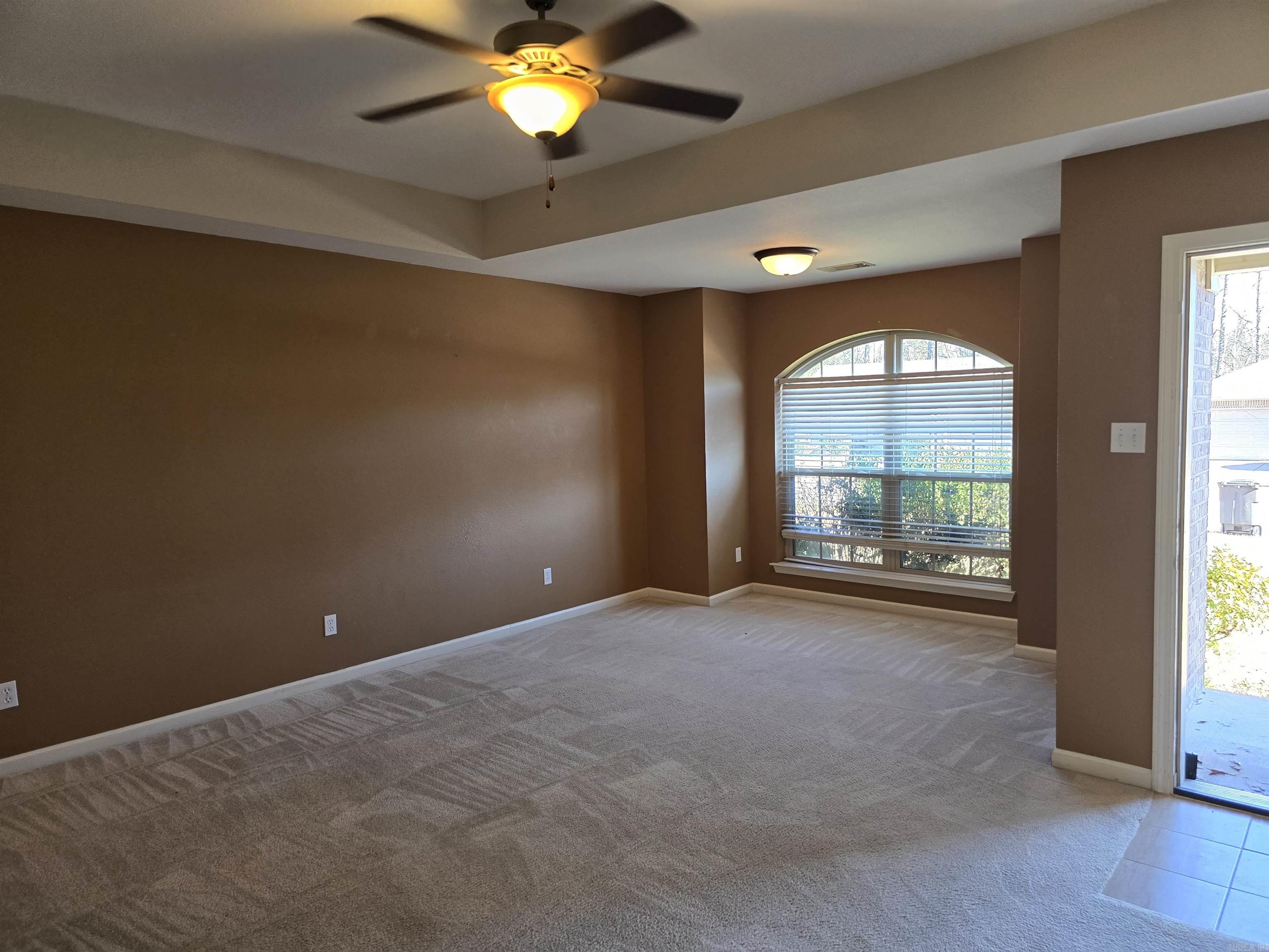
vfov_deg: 58.9
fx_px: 843
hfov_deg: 73.9
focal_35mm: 23
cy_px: 476
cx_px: 634
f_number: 1.7
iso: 200
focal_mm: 6.3
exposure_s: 1/120
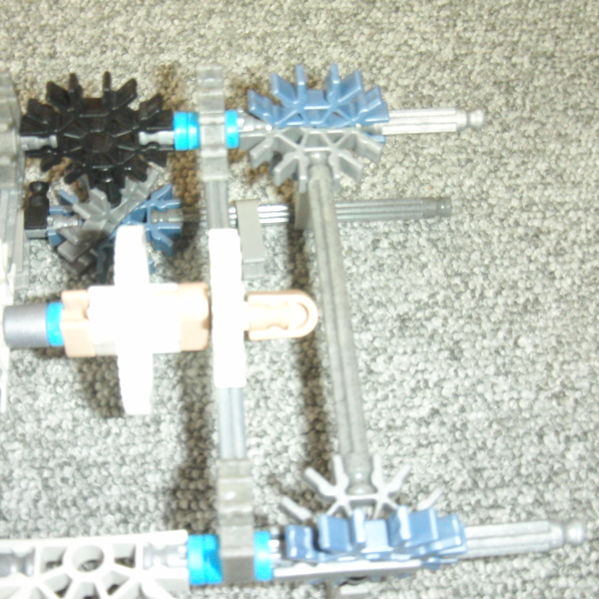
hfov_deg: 37.5
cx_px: 262
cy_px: 300
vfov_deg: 37.6
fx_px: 881
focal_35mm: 45
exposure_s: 1/40
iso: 400
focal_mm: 6.66
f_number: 3.9
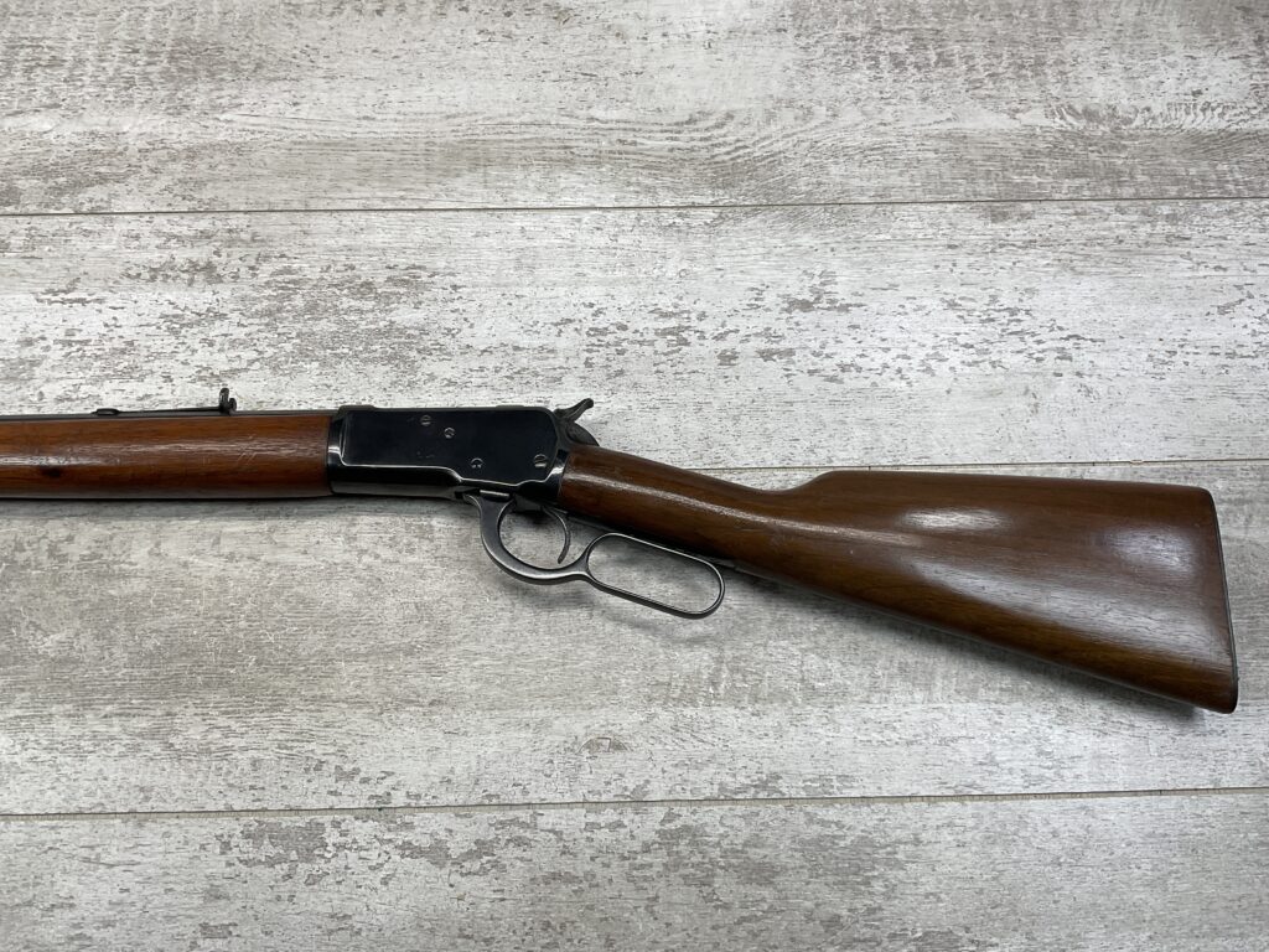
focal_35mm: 29
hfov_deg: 61.7
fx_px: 1063
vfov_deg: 48.2
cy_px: 476
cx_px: 634
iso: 16
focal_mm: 3
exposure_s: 1/175
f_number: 1.8
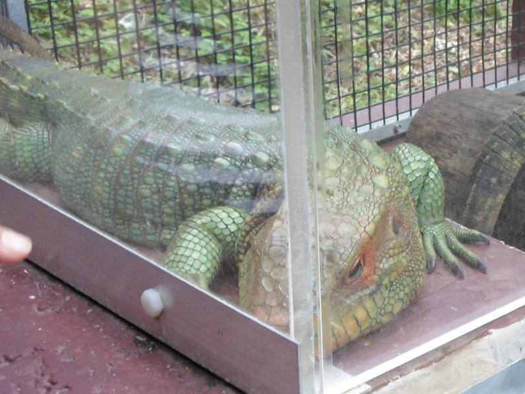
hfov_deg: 22.2
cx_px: 524
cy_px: 134
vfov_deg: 17.3
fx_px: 1289
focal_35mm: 85
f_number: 4
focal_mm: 6.5
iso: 80
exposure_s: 1/60
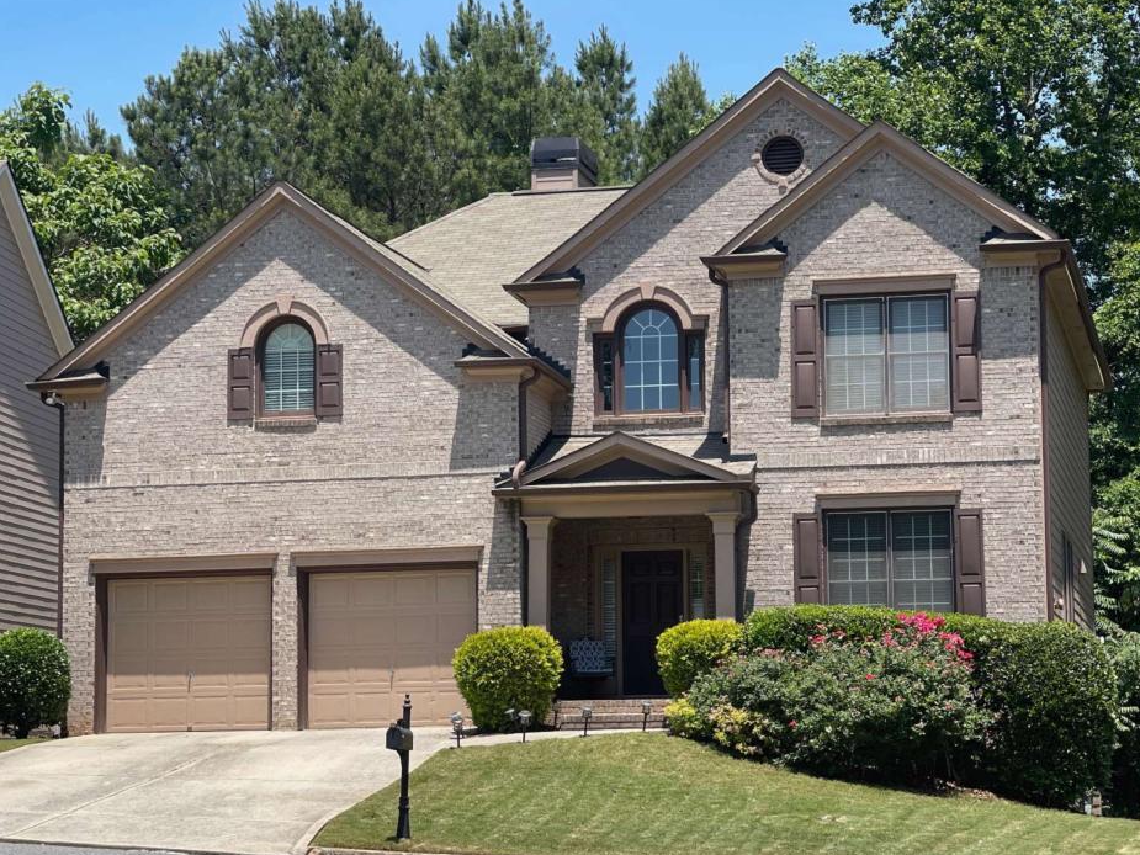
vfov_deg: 17.8
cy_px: 467
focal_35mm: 83
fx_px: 2734
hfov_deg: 23.6
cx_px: 580
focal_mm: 7.5
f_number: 2.2
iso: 20
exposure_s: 1/673
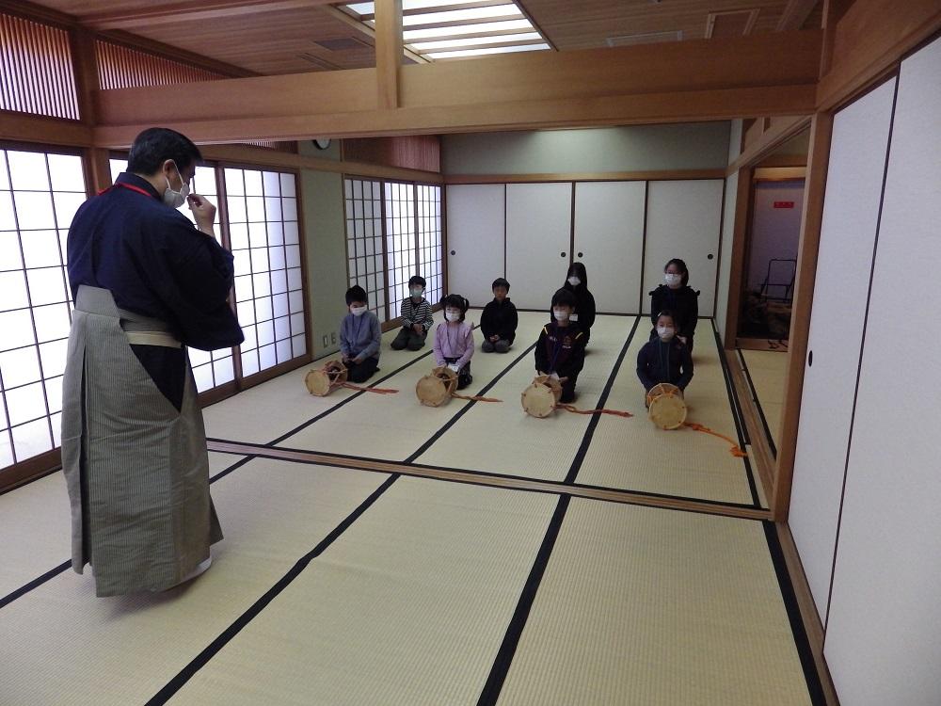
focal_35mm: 22
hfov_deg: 76.4
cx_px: 470
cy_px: 353
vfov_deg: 61.1
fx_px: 598
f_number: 3.1
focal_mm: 4
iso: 320
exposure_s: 1/45
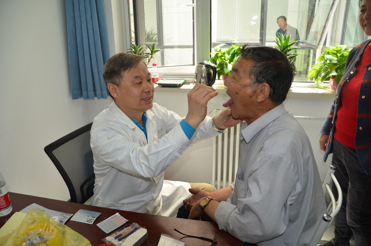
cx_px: 186
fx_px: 278
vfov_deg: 47.7
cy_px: 123
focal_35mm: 27
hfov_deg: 67.5
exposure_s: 1/125
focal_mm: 18
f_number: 3.5
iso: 250
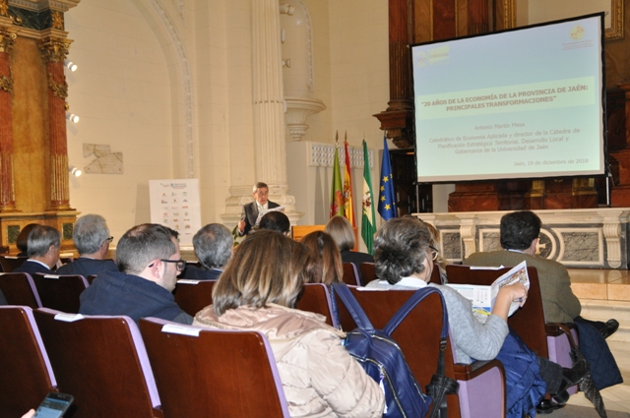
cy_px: 209
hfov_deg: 46.5
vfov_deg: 31.8
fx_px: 734
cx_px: 315
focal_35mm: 42
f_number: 4
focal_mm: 28
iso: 800
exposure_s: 1/60
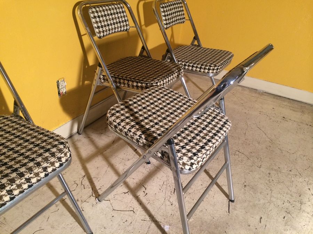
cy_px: 117
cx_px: 156
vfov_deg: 46.8
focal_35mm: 30
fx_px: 271
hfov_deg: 60.0
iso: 64
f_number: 2.2
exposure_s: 1/30
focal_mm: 4.12
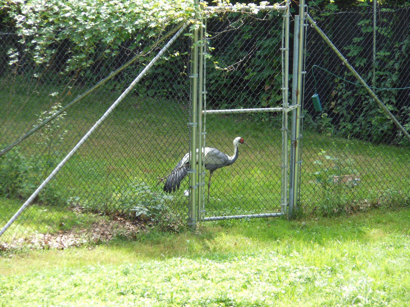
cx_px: 205
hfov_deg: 10.1
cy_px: 154
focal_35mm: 196
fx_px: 2321
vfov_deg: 7.6
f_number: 5.6
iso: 80
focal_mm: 35
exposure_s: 1/60
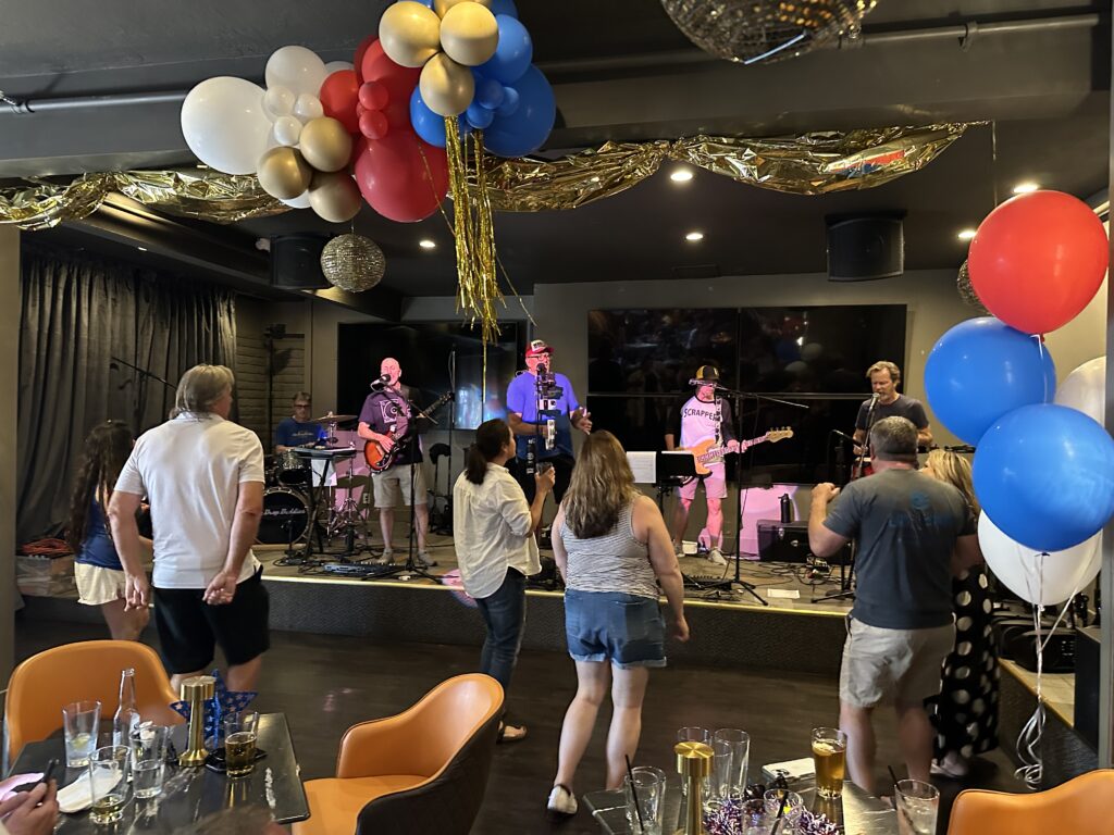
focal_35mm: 24
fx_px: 772
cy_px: 418
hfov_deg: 71.6
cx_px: 557
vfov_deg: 56.8
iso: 800
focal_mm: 6.86
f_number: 1.78
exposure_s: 1/30
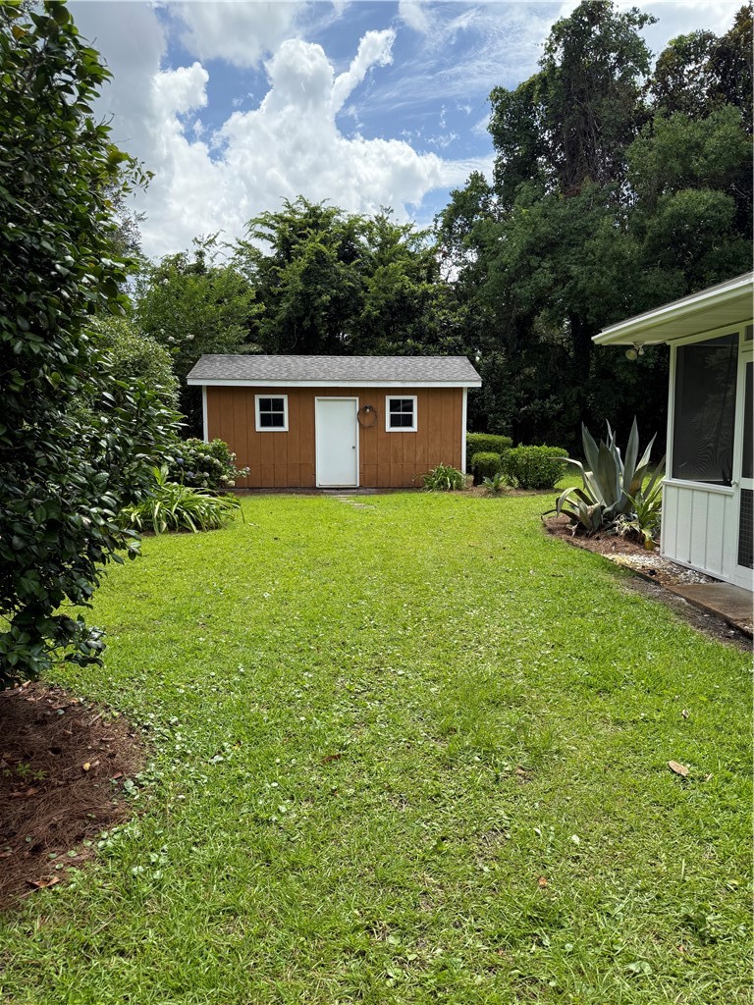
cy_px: 502
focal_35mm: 24
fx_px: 697
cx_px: 377
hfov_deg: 56.8
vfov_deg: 71.6
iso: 100
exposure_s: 1/3425
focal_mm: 6.76
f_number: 1.78
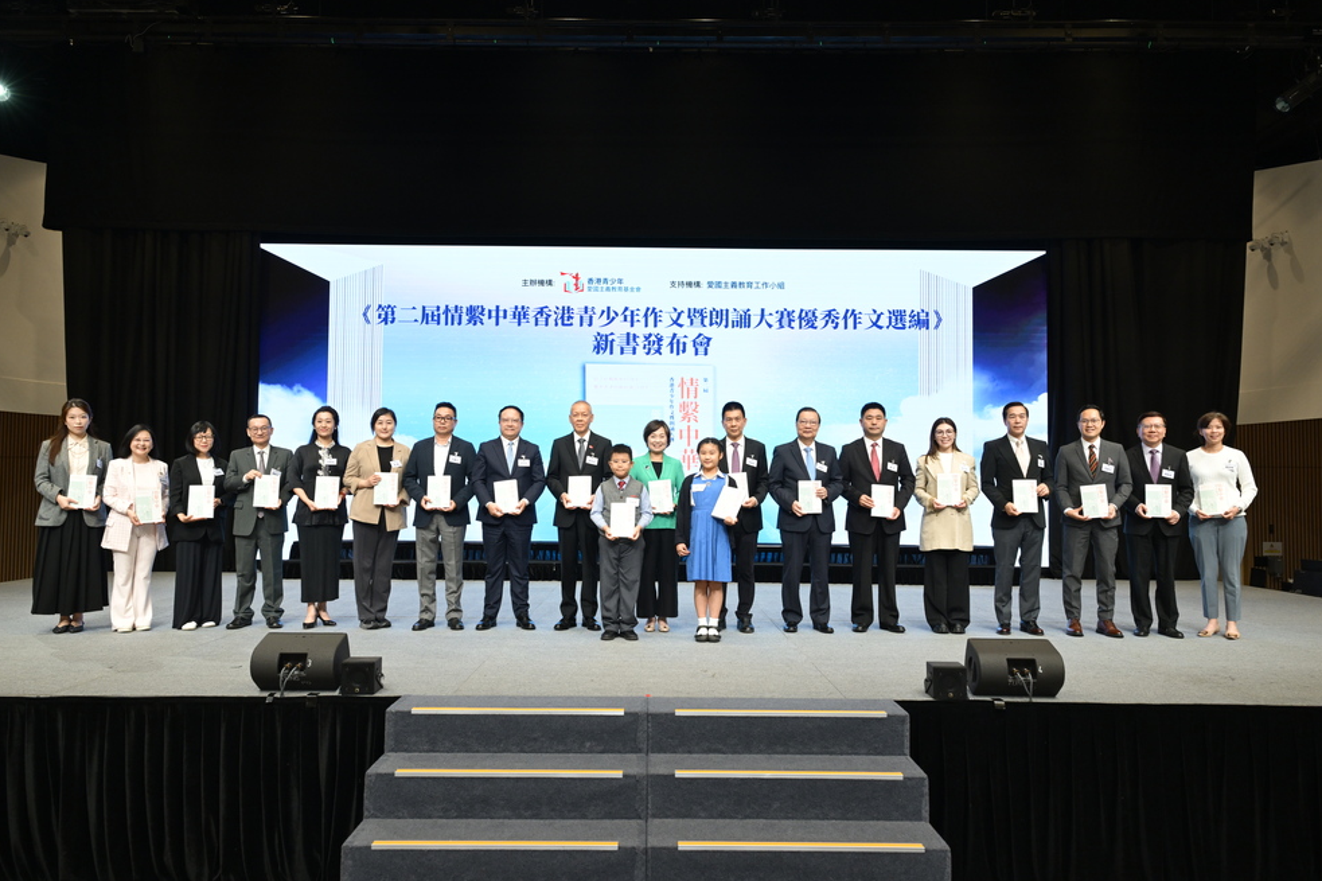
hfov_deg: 71.5
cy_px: 450
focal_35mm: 25
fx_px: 918
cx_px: 652
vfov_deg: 51.3
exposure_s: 1/125
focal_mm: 24
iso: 1000
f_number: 5.6
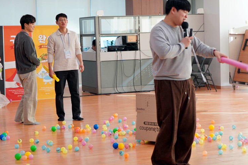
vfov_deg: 15.2
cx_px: 148
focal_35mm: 90
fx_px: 620
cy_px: 70
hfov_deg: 22.6
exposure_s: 1/160
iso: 640
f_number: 4
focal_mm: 74
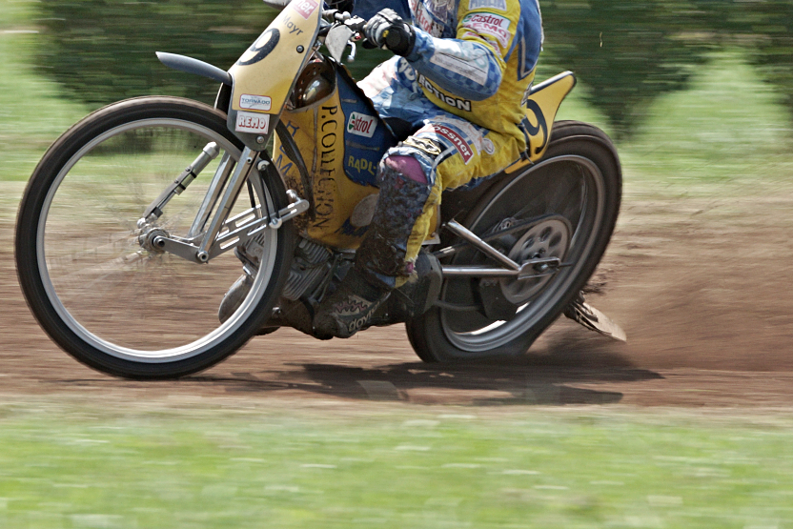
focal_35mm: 541
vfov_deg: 2.5
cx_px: 407
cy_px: 150
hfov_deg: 3.8
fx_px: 11918
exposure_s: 1/250
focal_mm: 250
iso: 200
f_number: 11
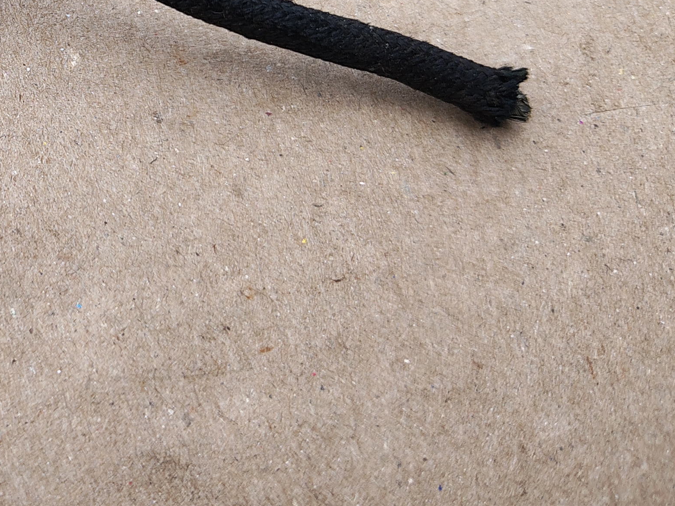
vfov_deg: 22.5
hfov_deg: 26.8
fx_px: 1228
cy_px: 22
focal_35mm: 63
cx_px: -155
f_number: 1.8
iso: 100
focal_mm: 5.56
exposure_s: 1/655
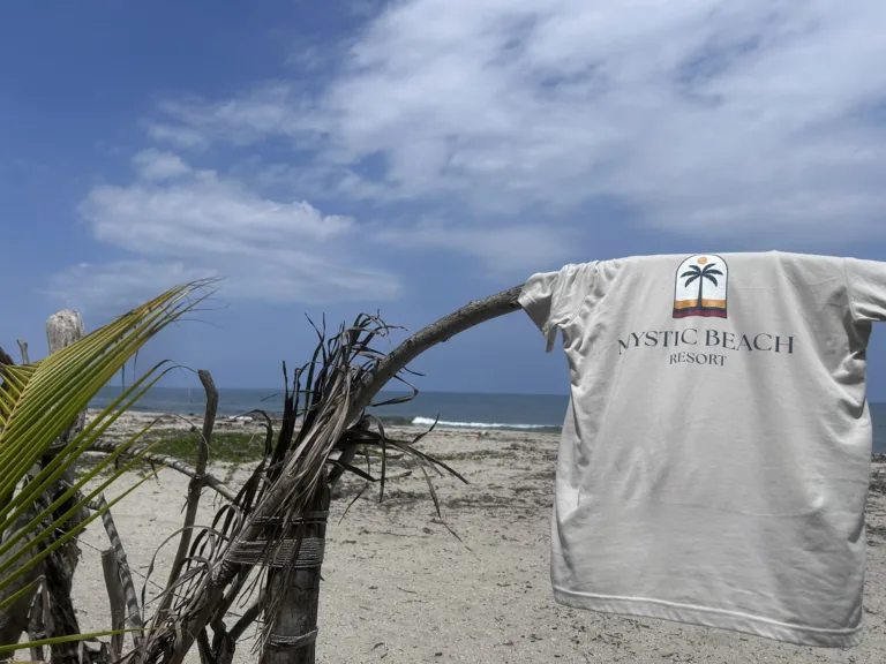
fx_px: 665
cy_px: 332
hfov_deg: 67.3
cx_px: 443
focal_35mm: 26
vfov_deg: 53.1
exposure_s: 1/11364
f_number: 1.5
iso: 50
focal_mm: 5.7
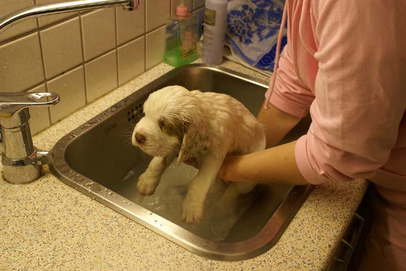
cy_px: 136
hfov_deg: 49.6
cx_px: 203
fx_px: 440
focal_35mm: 39
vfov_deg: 34.2
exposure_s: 1/50
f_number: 4.5
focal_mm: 26
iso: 250
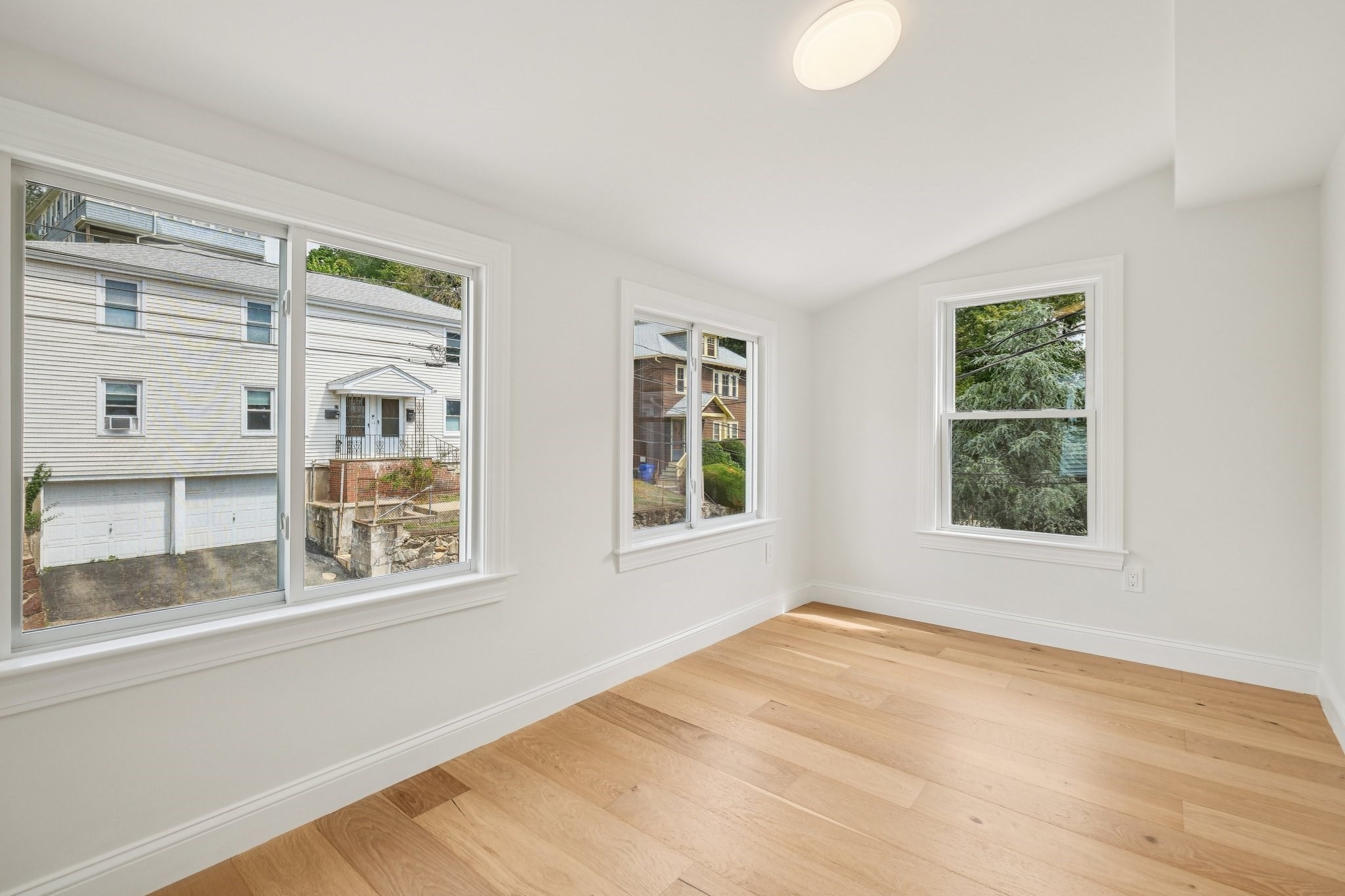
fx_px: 560
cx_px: 672
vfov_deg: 77.3
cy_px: 448
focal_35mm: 15
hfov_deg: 100.4
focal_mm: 10
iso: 320
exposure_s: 1/170
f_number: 5.6
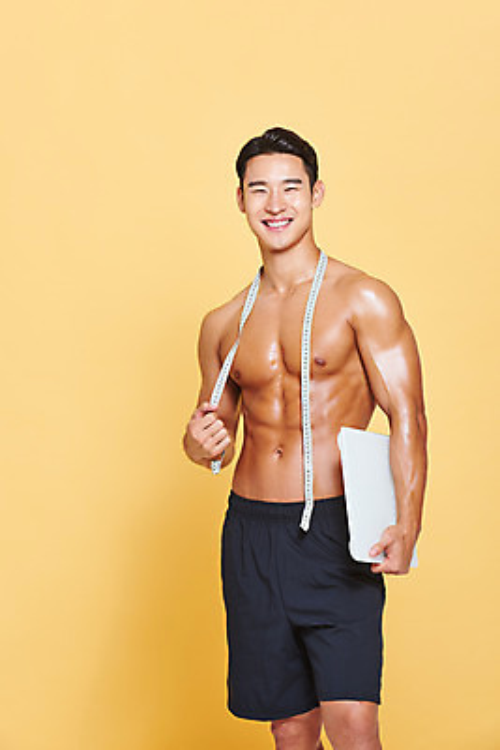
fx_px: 2810
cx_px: 250
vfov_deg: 15.2
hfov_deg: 10.2
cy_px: 375
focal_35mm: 135
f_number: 11
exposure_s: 1/125
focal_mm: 135
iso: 100
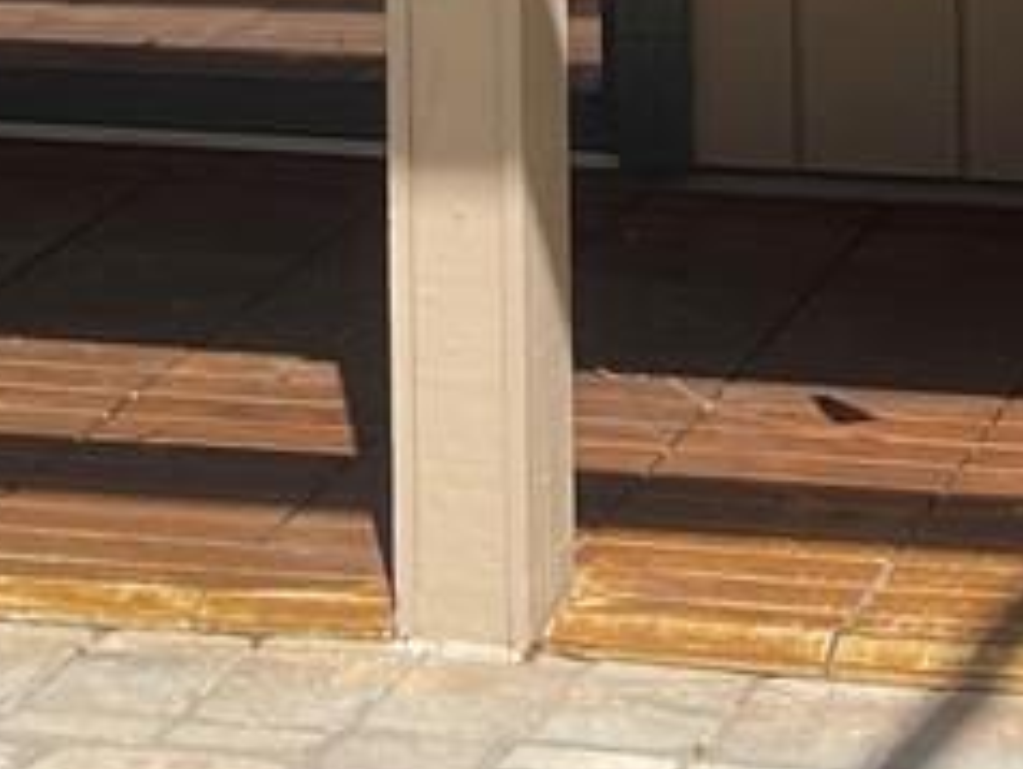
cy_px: -846
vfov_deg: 8.3
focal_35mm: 168
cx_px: 619
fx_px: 4970
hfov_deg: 11.7
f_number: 1.6
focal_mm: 5.1
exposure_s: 1/1003
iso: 32
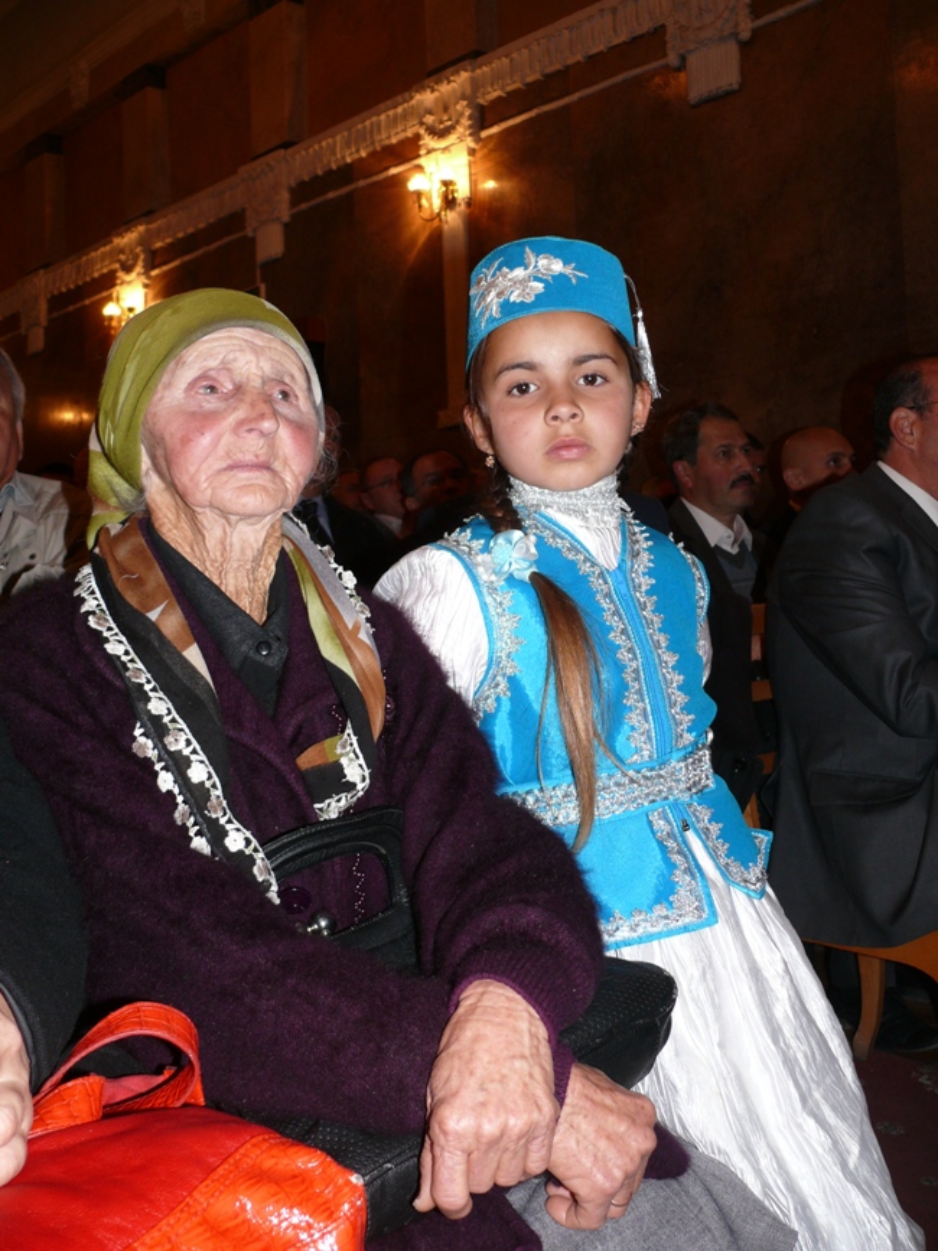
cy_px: 626
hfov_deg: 40.7
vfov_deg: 52.6
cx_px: 469
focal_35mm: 35
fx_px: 1265
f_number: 2.8
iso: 100
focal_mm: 7.4
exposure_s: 1/30
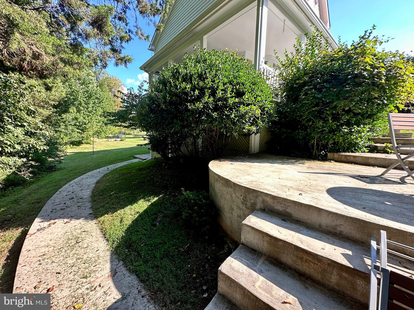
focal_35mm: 14
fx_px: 167
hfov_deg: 102.1
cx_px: 207
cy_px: 155
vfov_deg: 85.7
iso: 40
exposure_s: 1/218
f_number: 2.2
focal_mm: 2.22
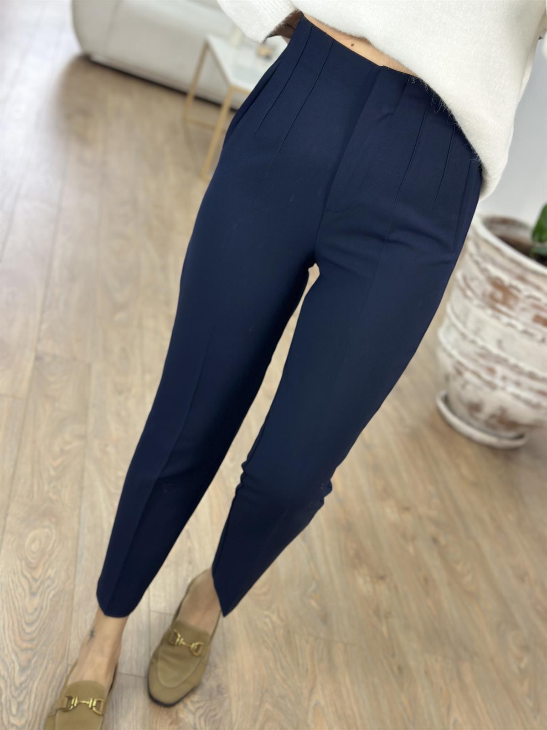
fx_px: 1011
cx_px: 274
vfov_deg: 39.7
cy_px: 365
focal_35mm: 48
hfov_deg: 30.3
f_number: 1.78
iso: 64
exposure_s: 1/108
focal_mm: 6.86
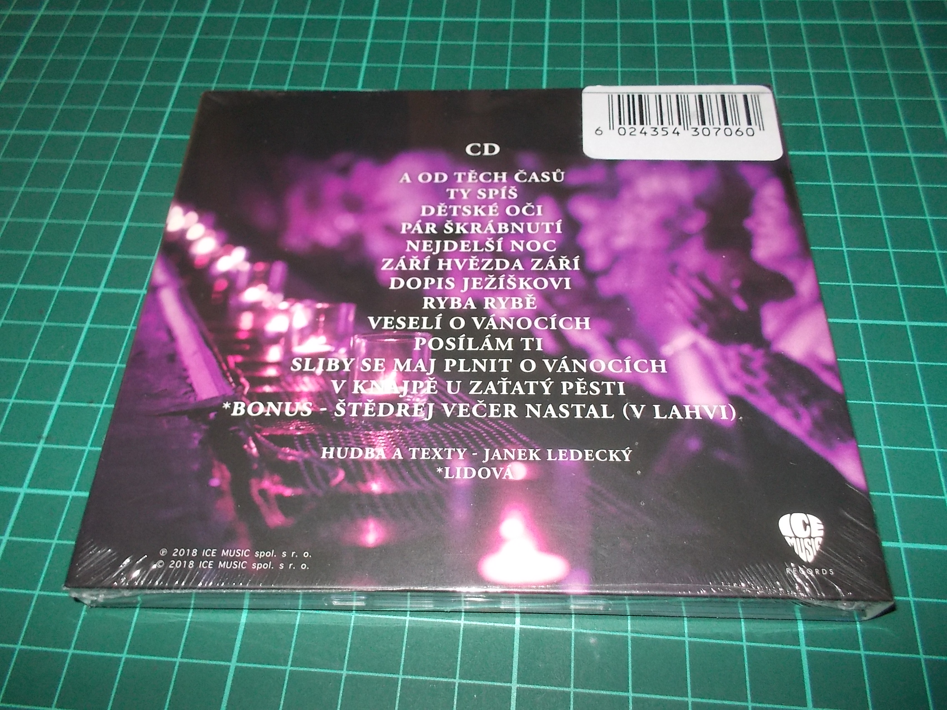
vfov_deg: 48.2
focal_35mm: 29
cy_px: 355
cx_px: 474
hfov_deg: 61.7
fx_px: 793
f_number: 3.3
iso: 200
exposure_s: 1/30
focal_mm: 4.1
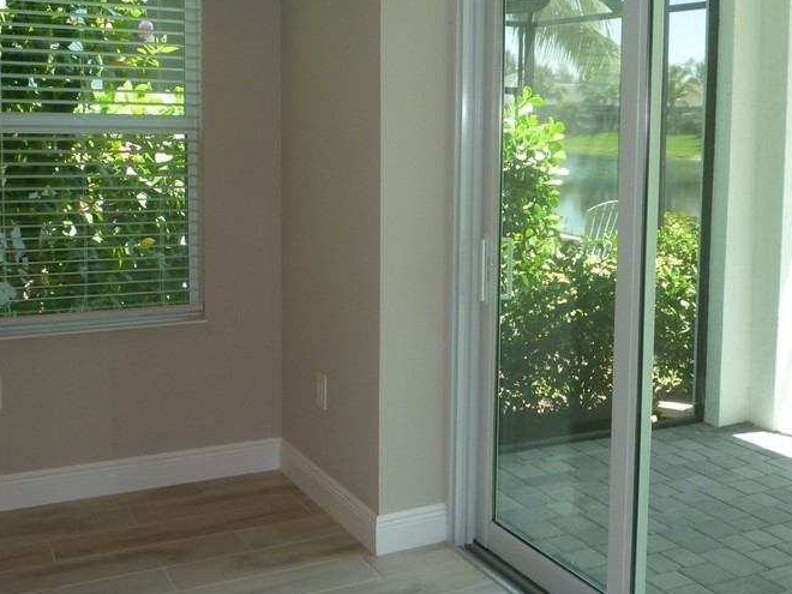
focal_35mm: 45
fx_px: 1030
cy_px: 226
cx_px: 522
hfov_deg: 41.6
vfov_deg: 32.0
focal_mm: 5.2
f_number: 3.3
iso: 100
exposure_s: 1/60
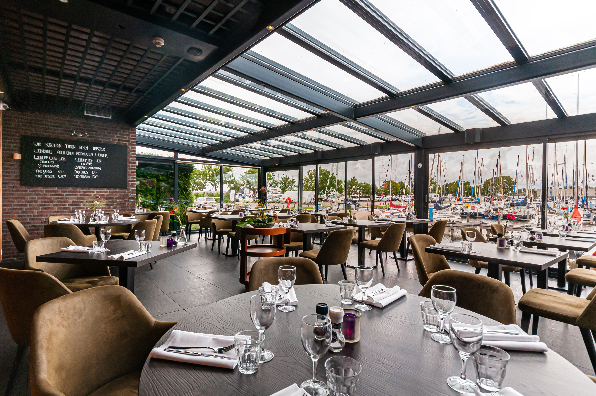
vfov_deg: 67.2
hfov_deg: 90.1
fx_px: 298
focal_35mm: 18
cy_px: 198
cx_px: 298
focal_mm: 12
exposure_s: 1/250
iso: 250
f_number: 8
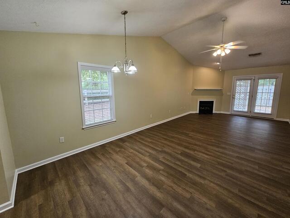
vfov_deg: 89.9
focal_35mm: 13
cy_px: 109
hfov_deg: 106.2
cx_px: 145
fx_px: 109
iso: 250
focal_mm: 2.2
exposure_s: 1/60
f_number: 2.2
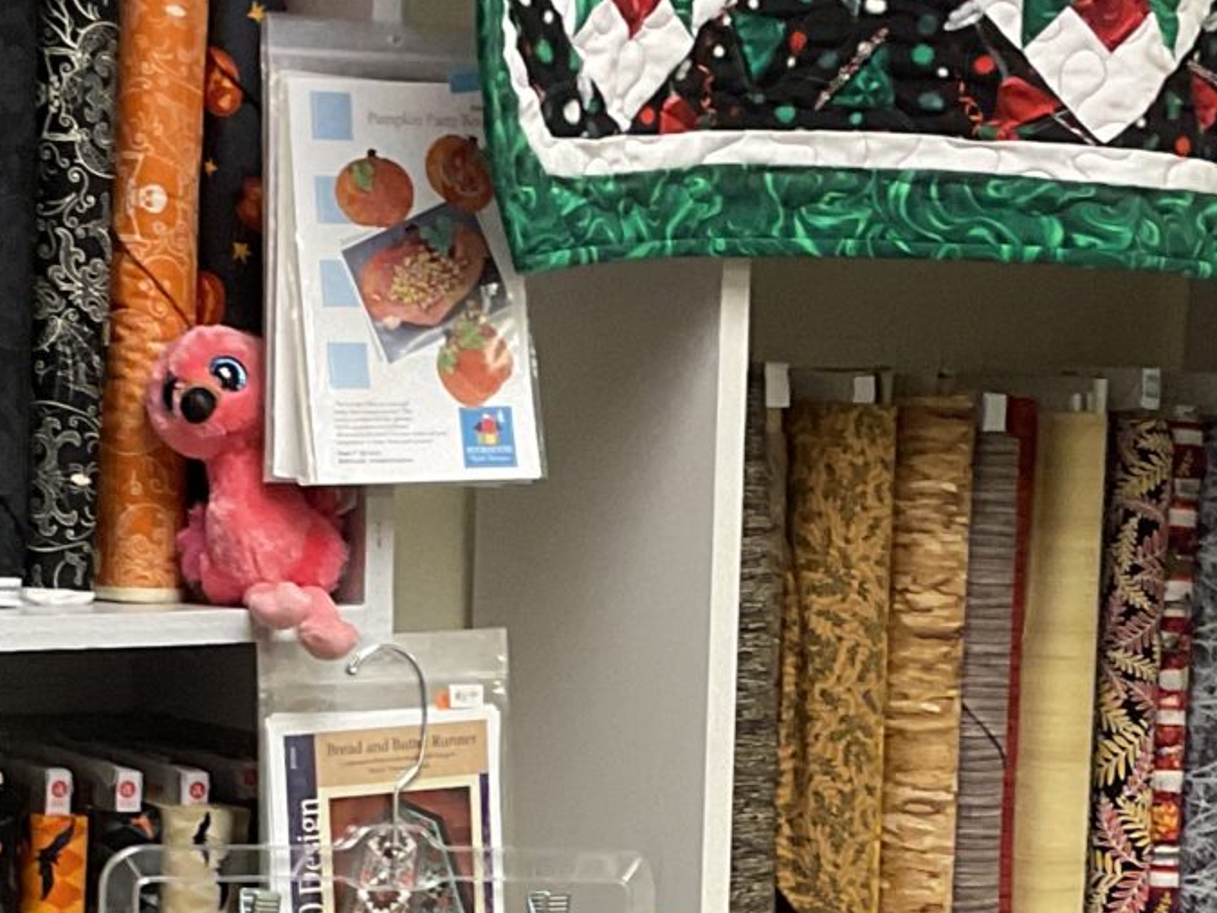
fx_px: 3867
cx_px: 593
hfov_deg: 17.9
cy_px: 1014
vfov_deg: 13.2
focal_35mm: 110
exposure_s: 1/60
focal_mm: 3
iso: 125
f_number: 1.8
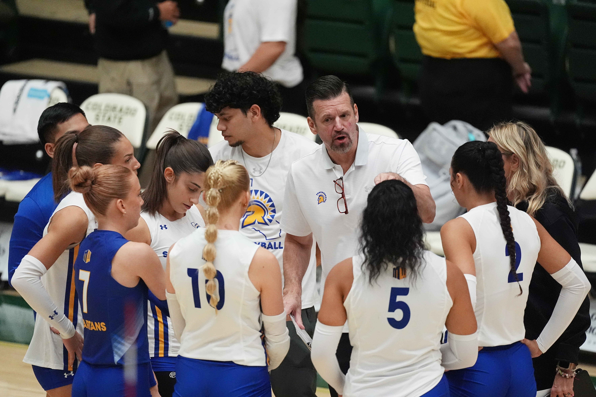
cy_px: 198
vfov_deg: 2.3
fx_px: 9933
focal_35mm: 600
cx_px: 298
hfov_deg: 3.4
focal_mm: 600
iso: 8000
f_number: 4
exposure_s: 1/1250
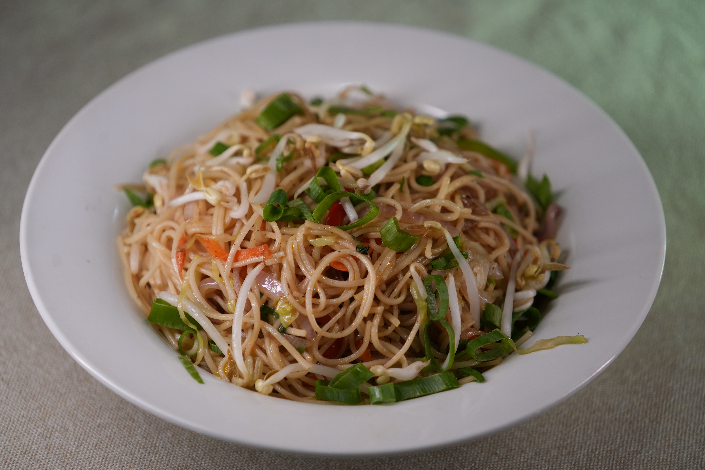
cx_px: 352
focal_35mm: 200
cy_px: 235
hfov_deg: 10.3
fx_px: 3916
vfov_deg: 6.9
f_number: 4
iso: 320
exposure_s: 1/200
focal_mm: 200
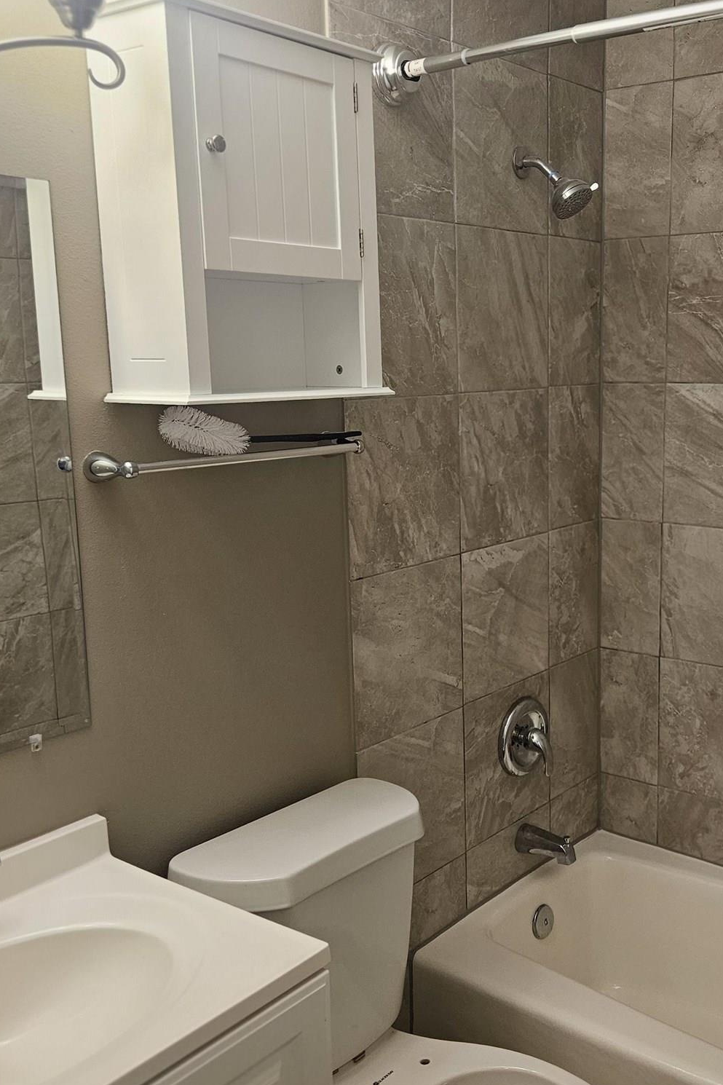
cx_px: 540
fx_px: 1115
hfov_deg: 35.2
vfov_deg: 51.9
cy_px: 541
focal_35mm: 37
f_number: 1.8
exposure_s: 1/120
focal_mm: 5.4
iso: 320
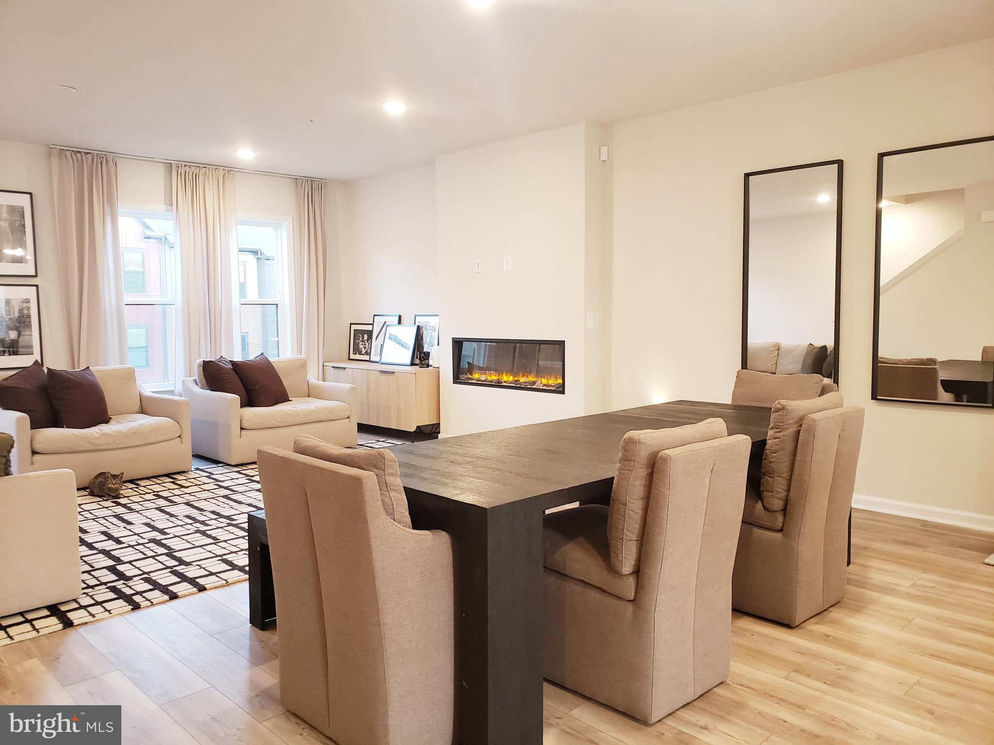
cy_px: 372
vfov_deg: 53.1
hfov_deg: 67.3
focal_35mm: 26
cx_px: 497
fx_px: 747
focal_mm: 4.3
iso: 250
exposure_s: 1/24
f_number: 2.4
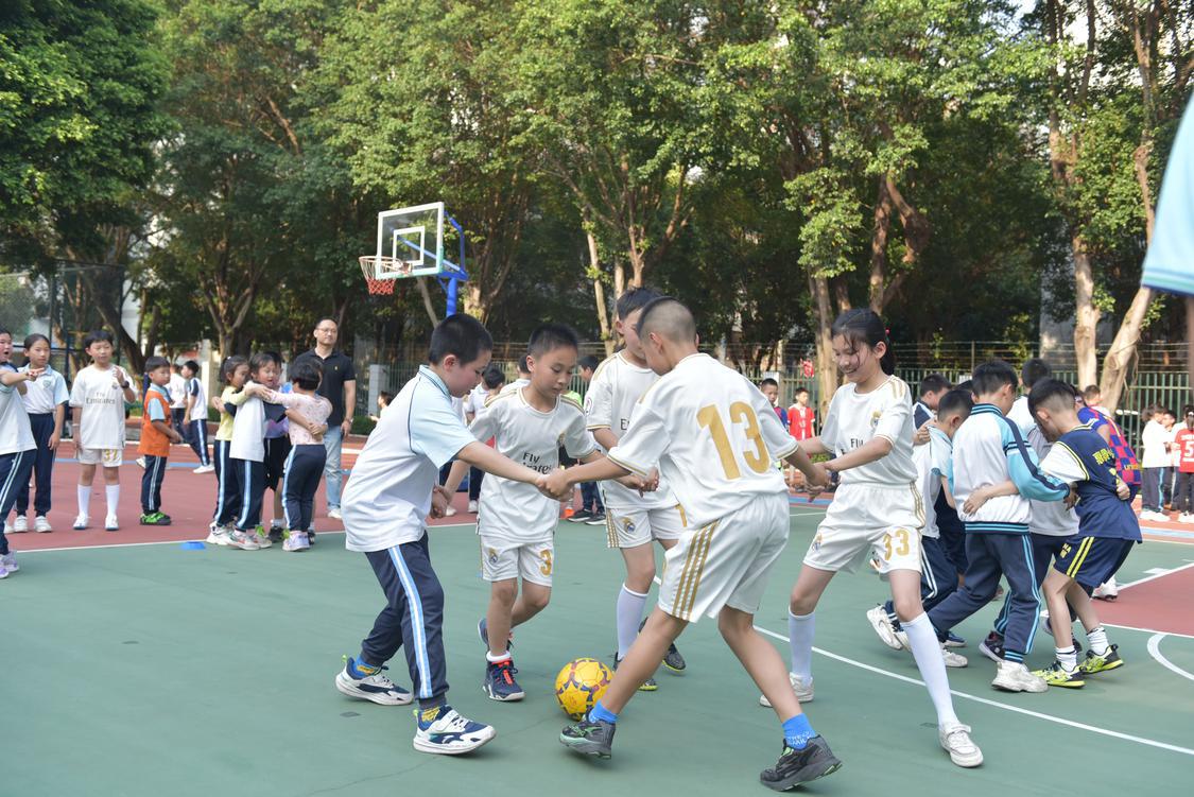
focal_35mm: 35
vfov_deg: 37.9
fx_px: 1161
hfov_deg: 54.4
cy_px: 398
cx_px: 597
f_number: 4
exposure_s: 1/1000
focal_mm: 35
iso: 500
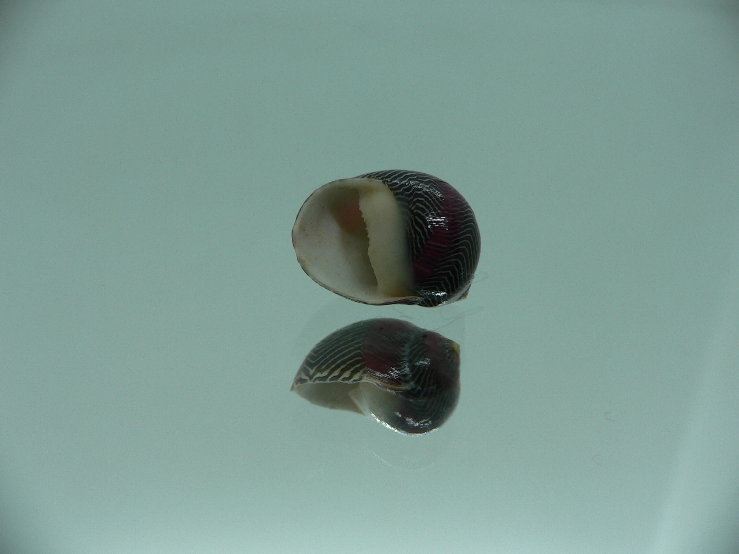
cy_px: 277
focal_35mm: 35
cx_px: 370
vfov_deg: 40.7
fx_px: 747
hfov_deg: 52.6
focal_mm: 4.6
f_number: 2.8
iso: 80
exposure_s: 1/80
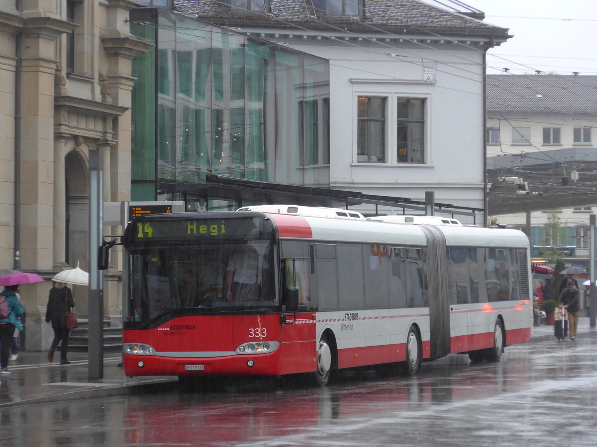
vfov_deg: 10.6
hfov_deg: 14.1
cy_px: 224
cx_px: 298
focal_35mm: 140
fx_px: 2414
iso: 250
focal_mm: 27.3
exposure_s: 1/100
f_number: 5.4
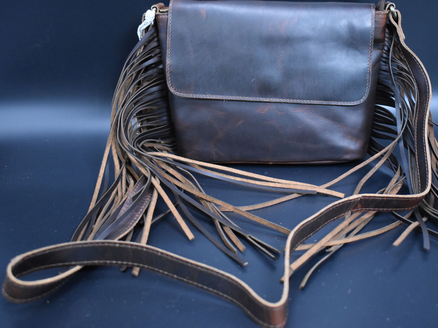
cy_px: 150
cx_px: 261
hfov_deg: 39.8
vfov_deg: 30.5
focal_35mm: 48
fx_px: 602
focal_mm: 27
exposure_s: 1/60
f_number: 4
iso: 3600
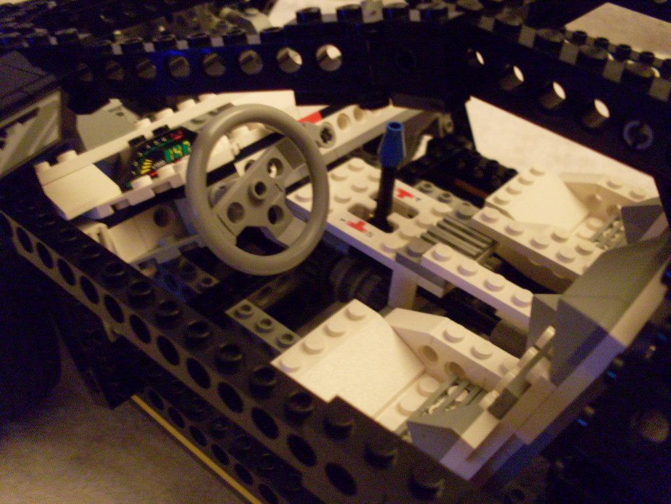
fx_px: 737
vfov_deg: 37.7
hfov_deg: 49.0
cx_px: 336
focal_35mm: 38
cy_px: 252
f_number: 2.8
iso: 200
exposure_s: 1/3
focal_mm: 6.3
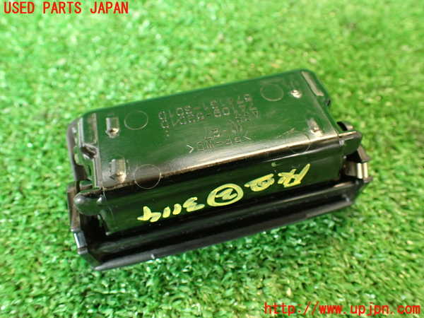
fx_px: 367
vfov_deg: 46.8
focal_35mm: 30
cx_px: 212
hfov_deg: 60.0
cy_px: 159
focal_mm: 5.4
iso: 500
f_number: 2.3
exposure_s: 1/30
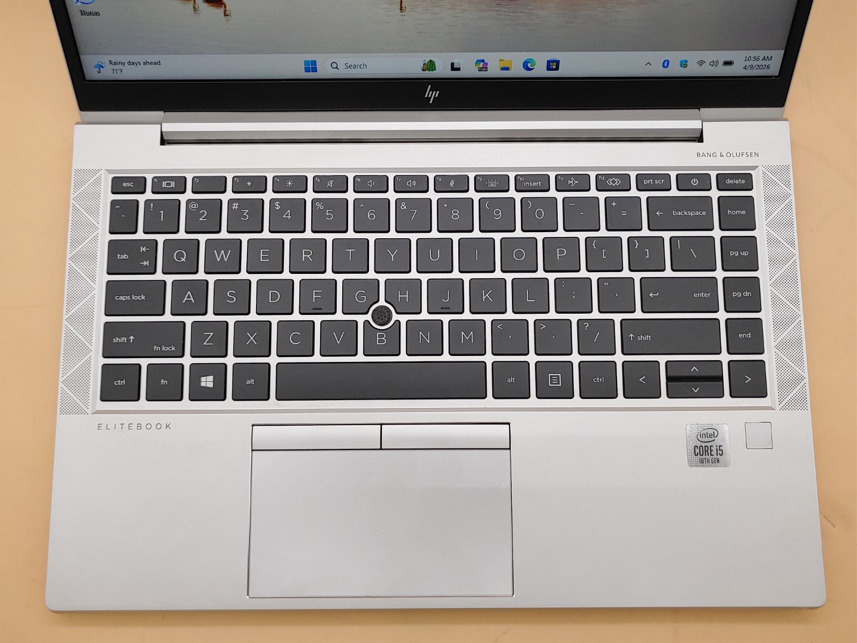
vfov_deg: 45.4
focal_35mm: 31
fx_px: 767
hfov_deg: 58.4
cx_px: 428
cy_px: 322
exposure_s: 1/155
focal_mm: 4.36
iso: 50
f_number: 1.8
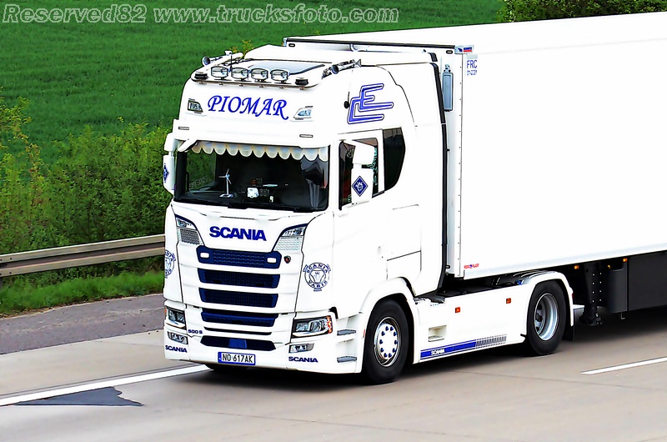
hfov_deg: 12.5
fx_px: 3051
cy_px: 221
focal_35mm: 165
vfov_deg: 8.3
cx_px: 334
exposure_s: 1/800
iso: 2000
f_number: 7.1
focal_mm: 110
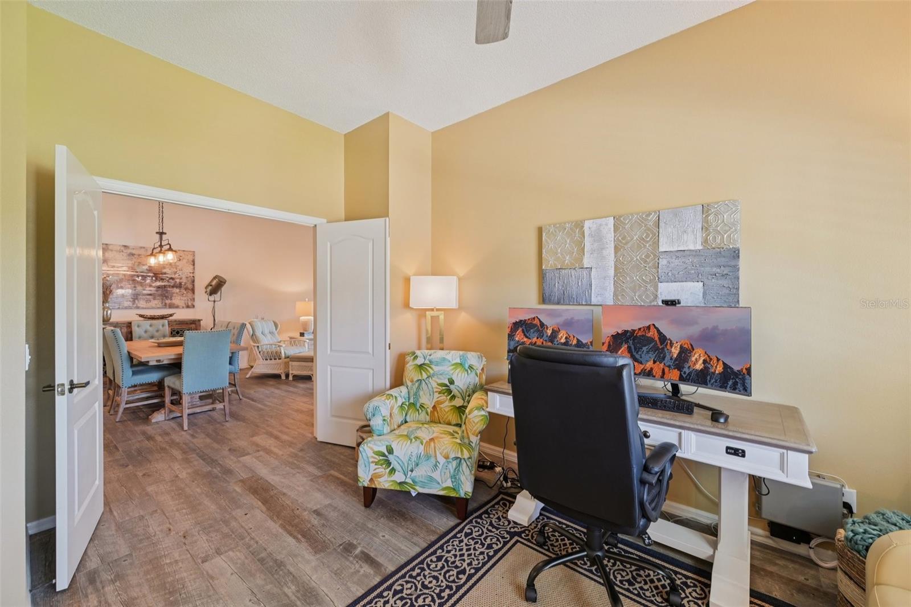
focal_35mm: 14
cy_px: 304
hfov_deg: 104.3
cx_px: 456
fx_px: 354
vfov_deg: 81.2
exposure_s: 1/8
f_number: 8
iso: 400
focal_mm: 14
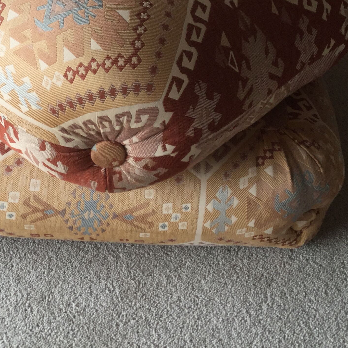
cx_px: 107
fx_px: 717
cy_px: 48
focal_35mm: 63
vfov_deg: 26.6
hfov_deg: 27.1
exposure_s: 1/100
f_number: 2.4
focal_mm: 3.3
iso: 32
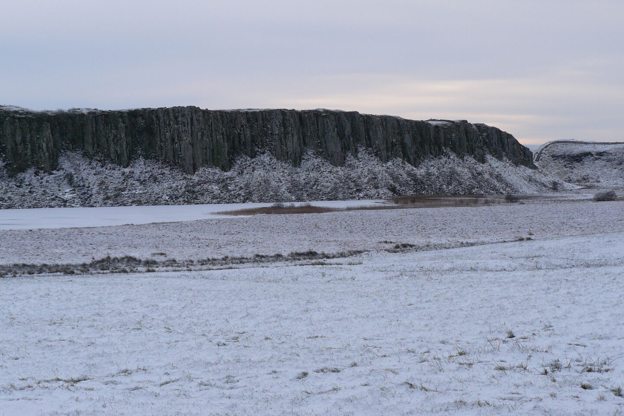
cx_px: 312
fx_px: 1196
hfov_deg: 29.2
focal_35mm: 69
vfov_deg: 19.7
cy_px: 206
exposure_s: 1/125
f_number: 4
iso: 100
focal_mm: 11
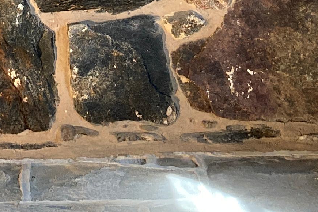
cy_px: -162
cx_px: 92
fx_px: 1192
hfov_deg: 15.1
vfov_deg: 9.7
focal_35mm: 135
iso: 125
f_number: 1.8
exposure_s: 1/60
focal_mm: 3.99
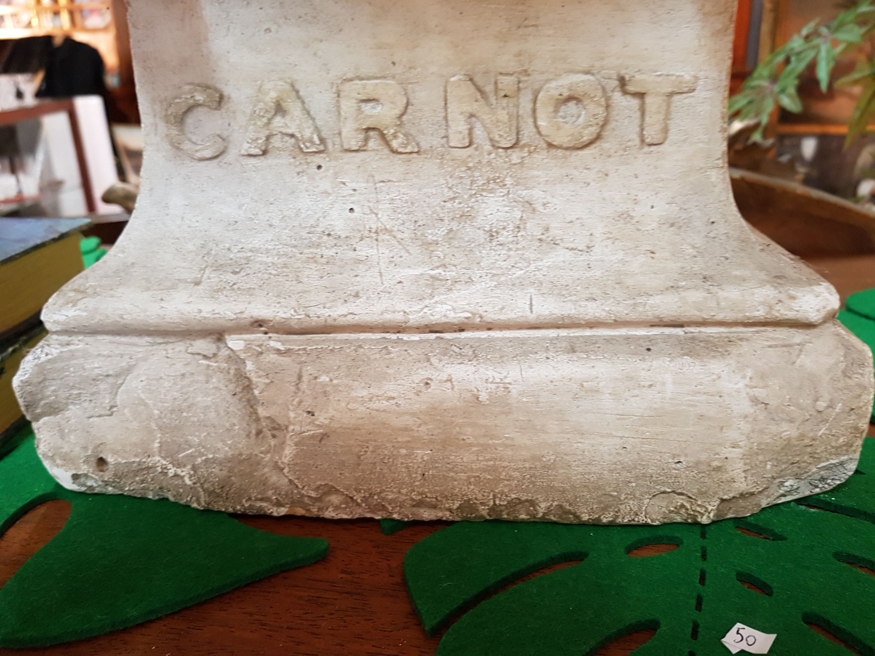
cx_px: 438
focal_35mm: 26
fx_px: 657
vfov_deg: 53.1
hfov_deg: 67.3
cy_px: 328
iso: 250
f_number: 1.7
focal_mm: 4.2
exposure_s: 1/20
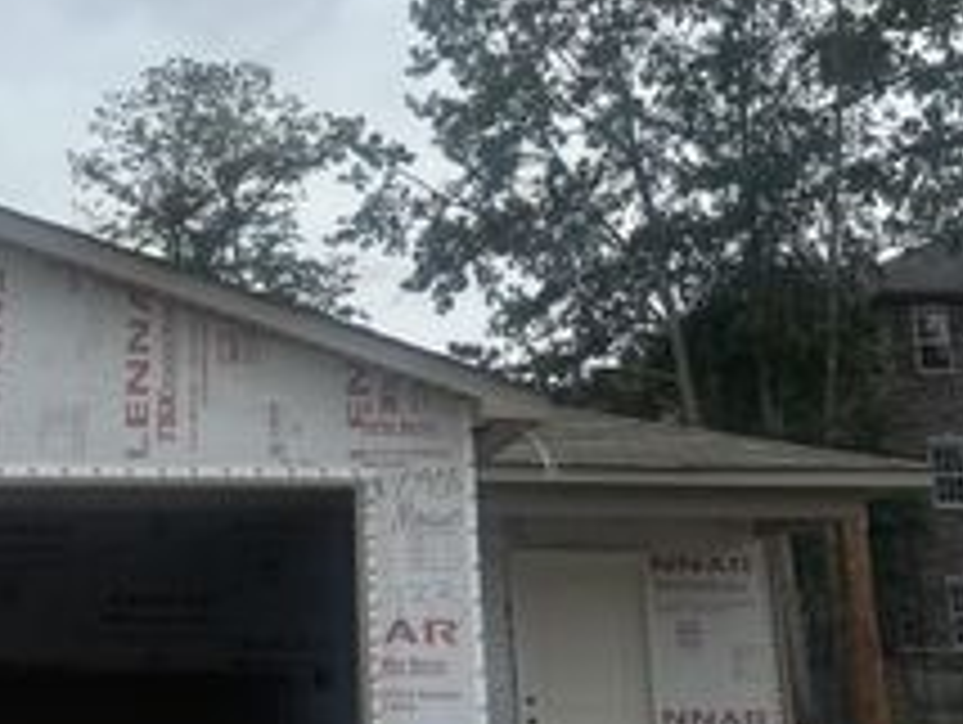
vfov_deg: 25.6
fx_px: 1560
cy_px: 124
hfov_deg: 33.2
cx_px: 180
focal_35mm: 56
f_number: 1.78
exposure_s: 1/4184
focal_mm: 6.86
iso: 80
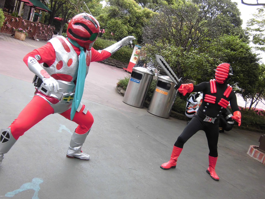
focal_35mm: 36
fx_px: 276
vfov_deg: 39.7
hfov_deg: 51.4
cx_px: 132
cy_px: 100
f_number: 3.1
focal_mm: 6.4
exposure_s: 1/200
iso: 100
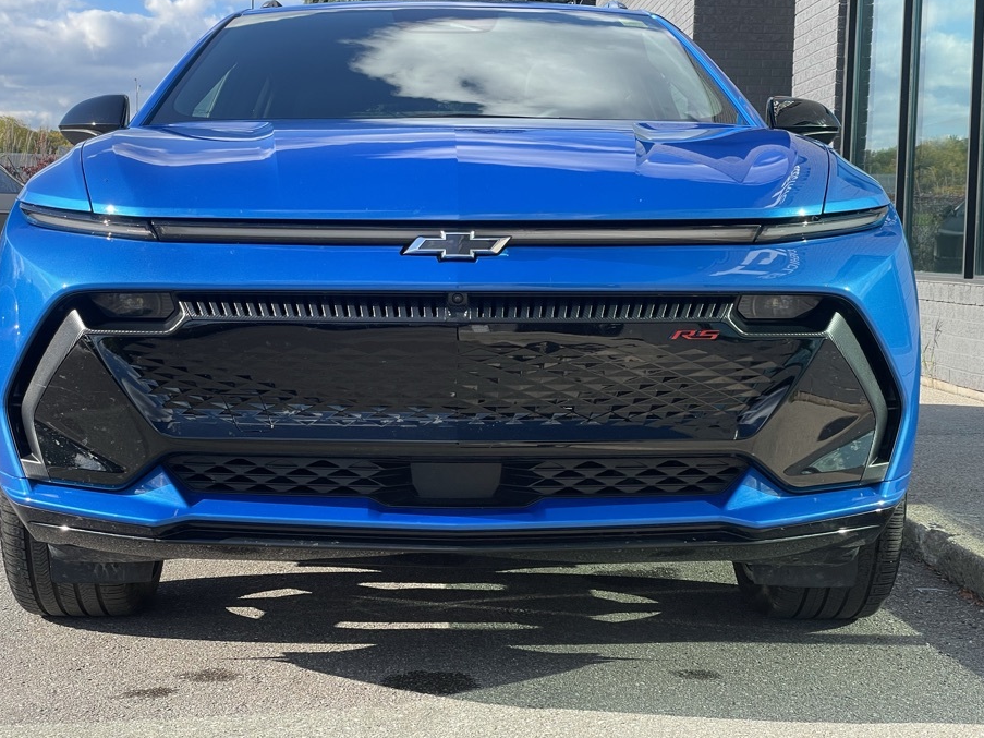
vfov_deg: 24.8
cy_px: 326
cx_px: 432
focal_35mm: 59
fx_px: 1677
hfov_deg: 32.7
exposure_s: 1/675
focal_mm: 6
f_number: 2
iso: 25
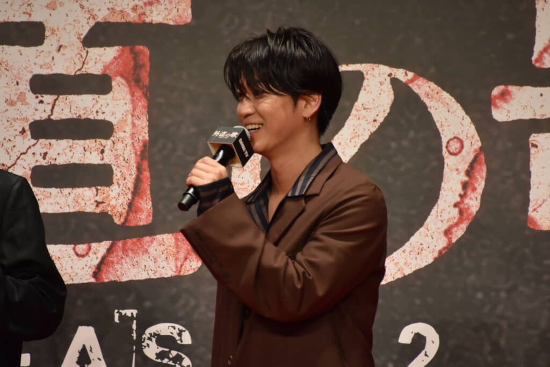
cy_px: 184
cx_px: 275
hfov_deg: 4.9
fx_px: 6417
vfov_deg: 3.3
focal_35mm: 420
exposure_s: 1/100
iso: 800
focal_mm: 280
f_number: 6.3
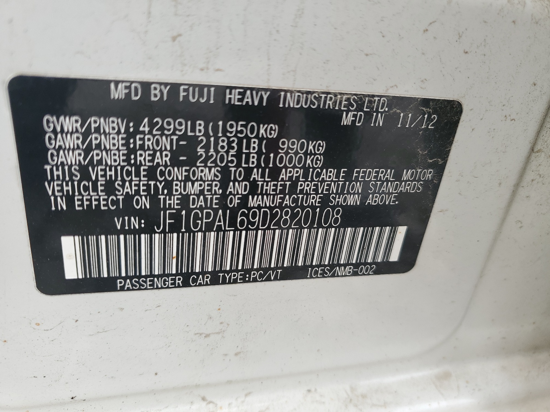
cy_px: 206
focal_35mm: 26
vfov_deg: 53.1
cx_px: 275
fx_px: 413
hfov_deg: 67.3
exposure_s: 1/625
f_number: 1.5
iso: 50
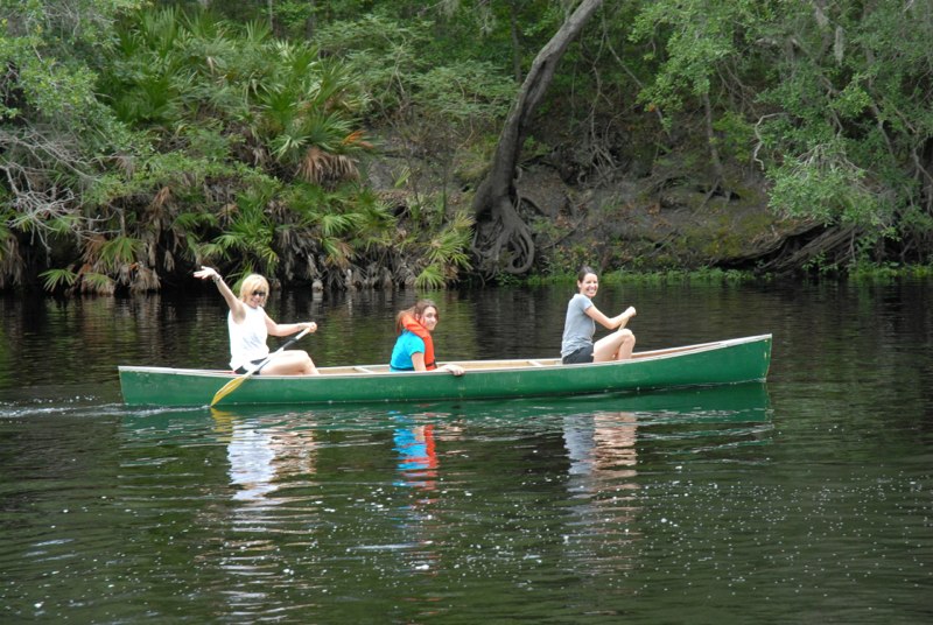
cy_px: 312
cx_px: 466
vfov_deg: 13.1
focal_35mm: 105
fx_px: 2725
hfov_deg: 19.4
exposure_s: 1/160
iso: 400
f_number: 6.3
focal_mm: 70
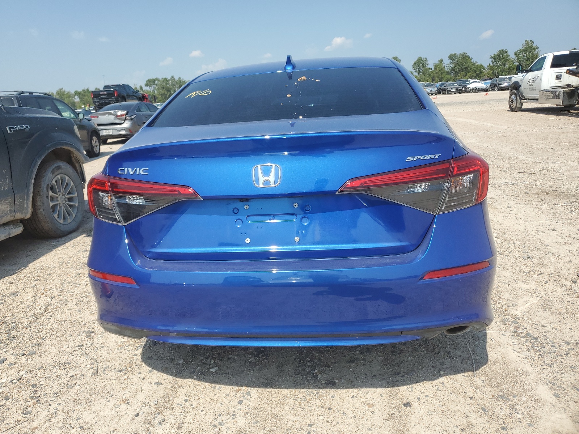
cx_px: 290
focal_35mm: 26
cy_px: 217
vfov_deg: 53.1
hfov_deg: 67.3
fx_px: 435
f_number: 1.5
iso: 50
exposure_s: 1/3333
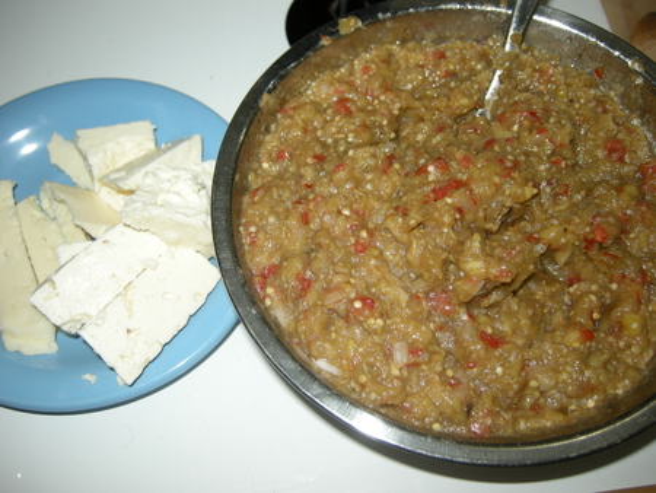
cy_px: 246
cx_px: 328
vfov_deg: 40.7
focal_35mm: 35
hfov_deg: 52.6
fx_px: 664
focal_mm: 7.5
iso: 64
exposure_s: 1/60
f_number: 2.7
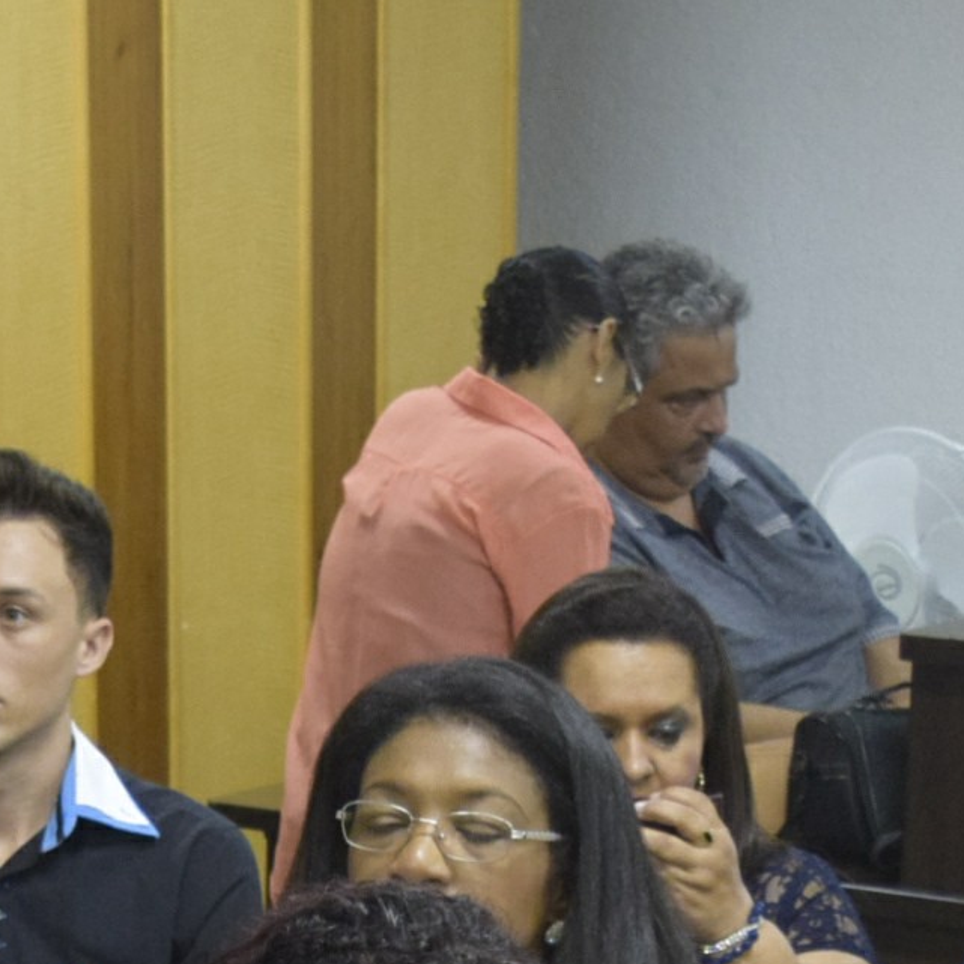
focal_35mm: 143
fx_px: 4505
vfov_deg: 11.7
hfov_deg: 12.0
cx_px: -74
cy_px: 1456
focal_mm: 24
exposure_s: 1/125
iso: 2000
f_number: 4
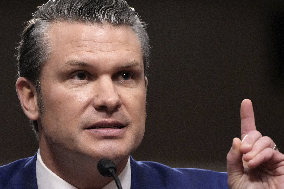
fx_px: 4047
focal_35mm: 513
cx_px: 142
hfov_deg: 4.0
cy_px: 94
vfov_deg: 2.7
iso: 10000
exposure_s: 1/250
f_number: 5.6
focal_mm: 342
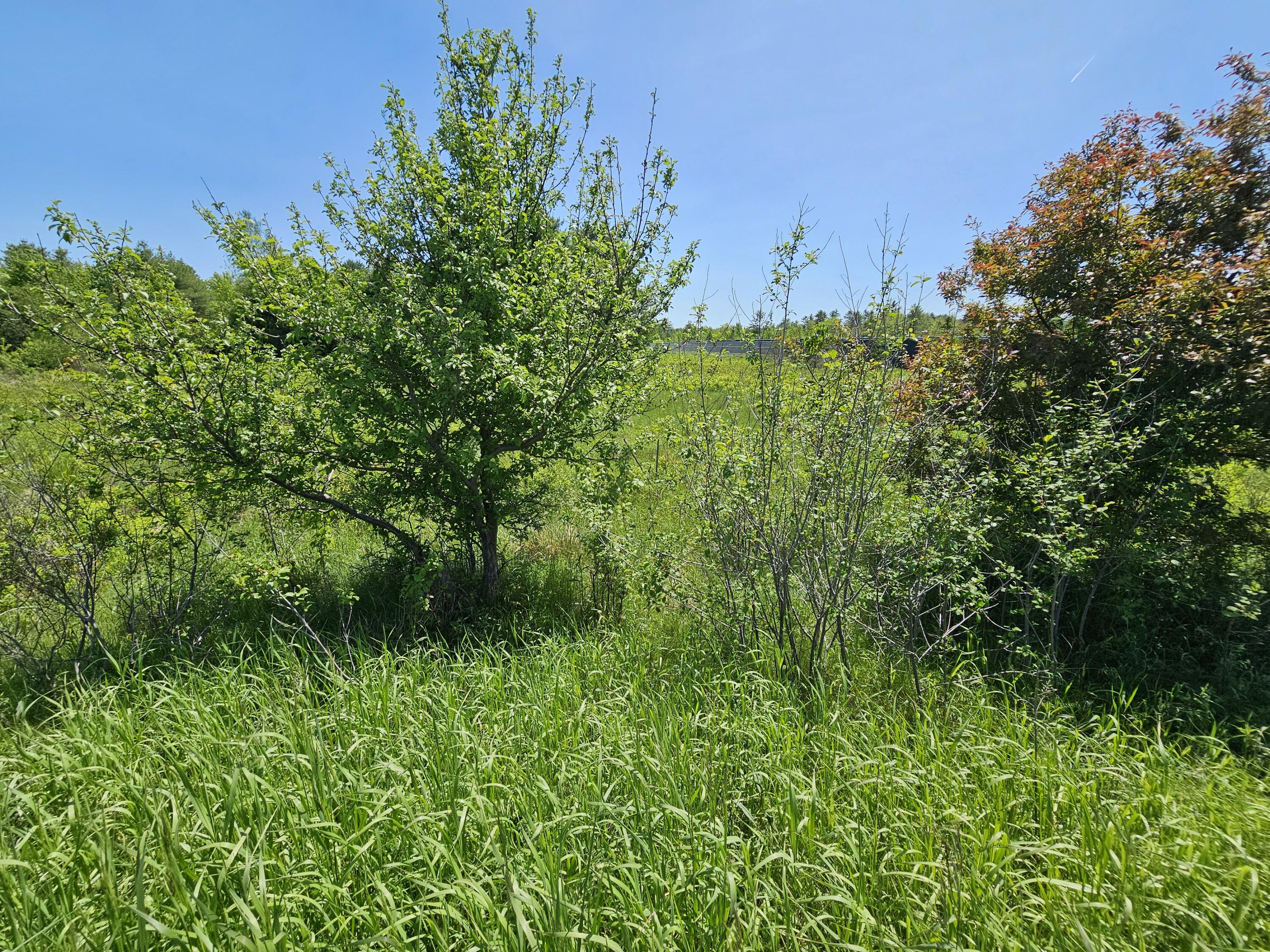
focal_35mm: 13
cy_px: 476
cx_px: 635
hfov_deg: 106.2
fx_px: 477
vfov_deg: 89.9
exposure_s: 1/2327
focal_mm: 2.2
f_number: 2.2
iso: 50
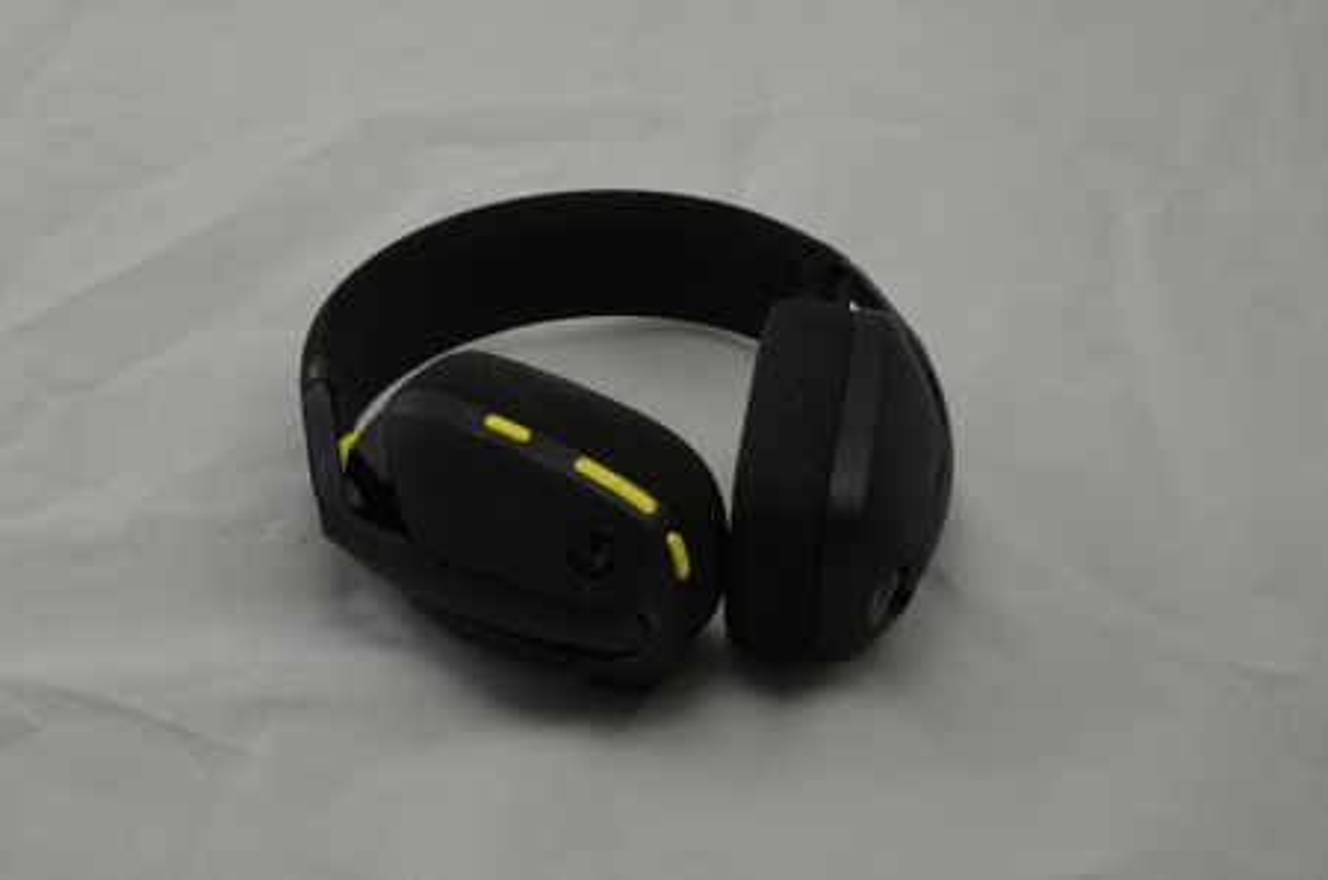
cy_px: 440
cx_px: 664
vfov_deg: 22.5
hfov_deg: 33.5
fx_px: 2209
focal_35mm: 60
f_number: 20
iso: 100
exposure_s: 1/2
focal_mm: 40
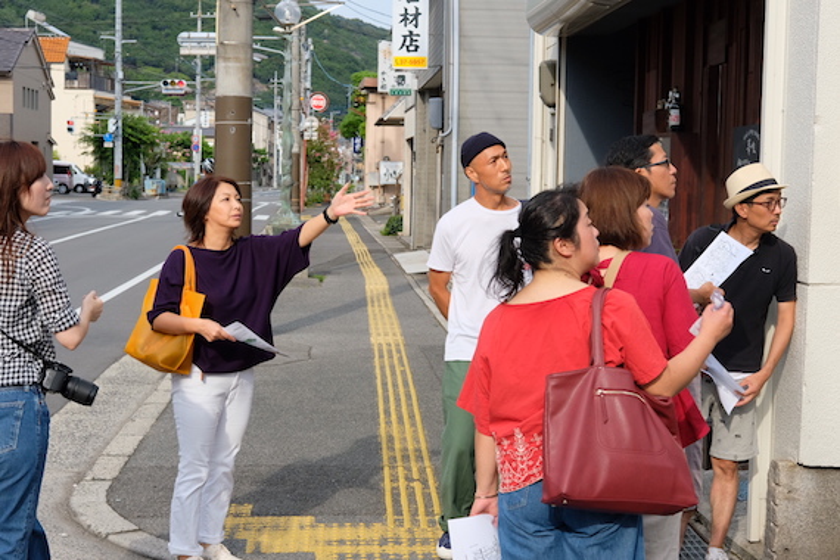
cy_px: 280
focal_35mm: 53
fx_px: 1237
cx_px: 420
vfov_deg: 25.5
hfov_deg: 37.5
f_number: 8
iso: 400
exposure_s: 1/300
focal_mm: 35
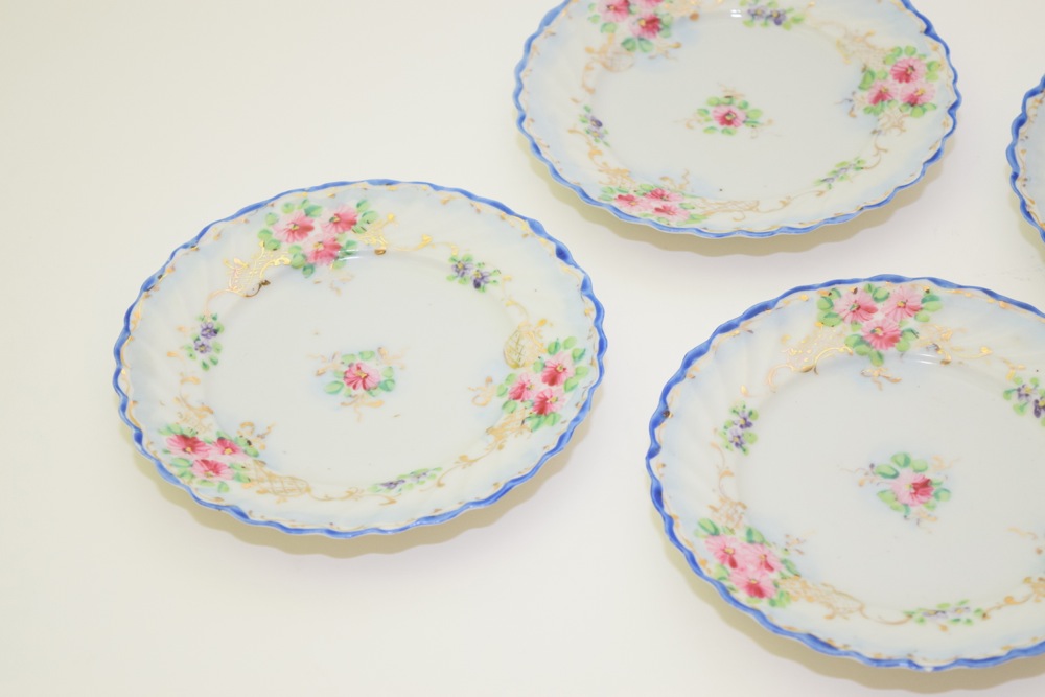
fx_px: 2395
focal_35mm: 82
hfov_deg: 24.6
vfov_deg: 16.6
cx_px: 522
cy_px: 348
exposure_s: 1/60
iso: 1600
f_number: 5.6
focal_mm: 55
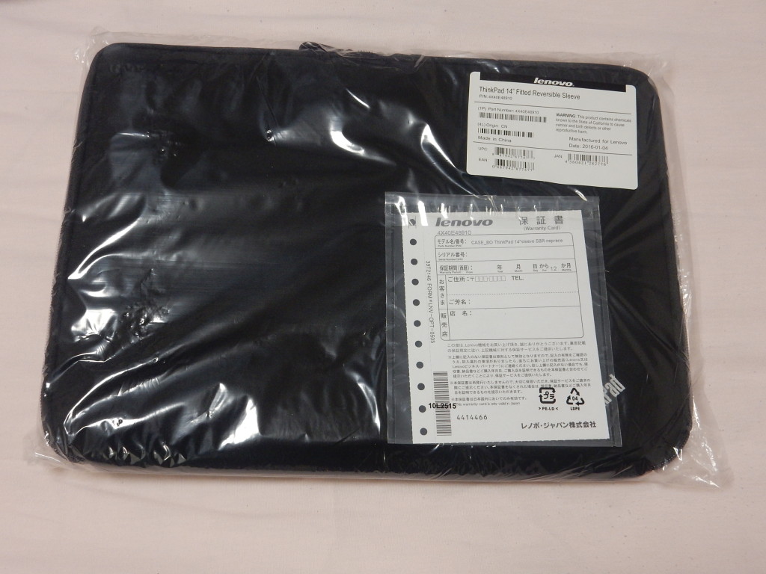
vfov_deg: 39.7
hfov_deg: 51.4
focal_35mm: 36
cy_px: 287
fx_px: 797
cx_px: 383
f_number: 4
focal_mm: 6.4
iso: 280
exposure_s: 1/30
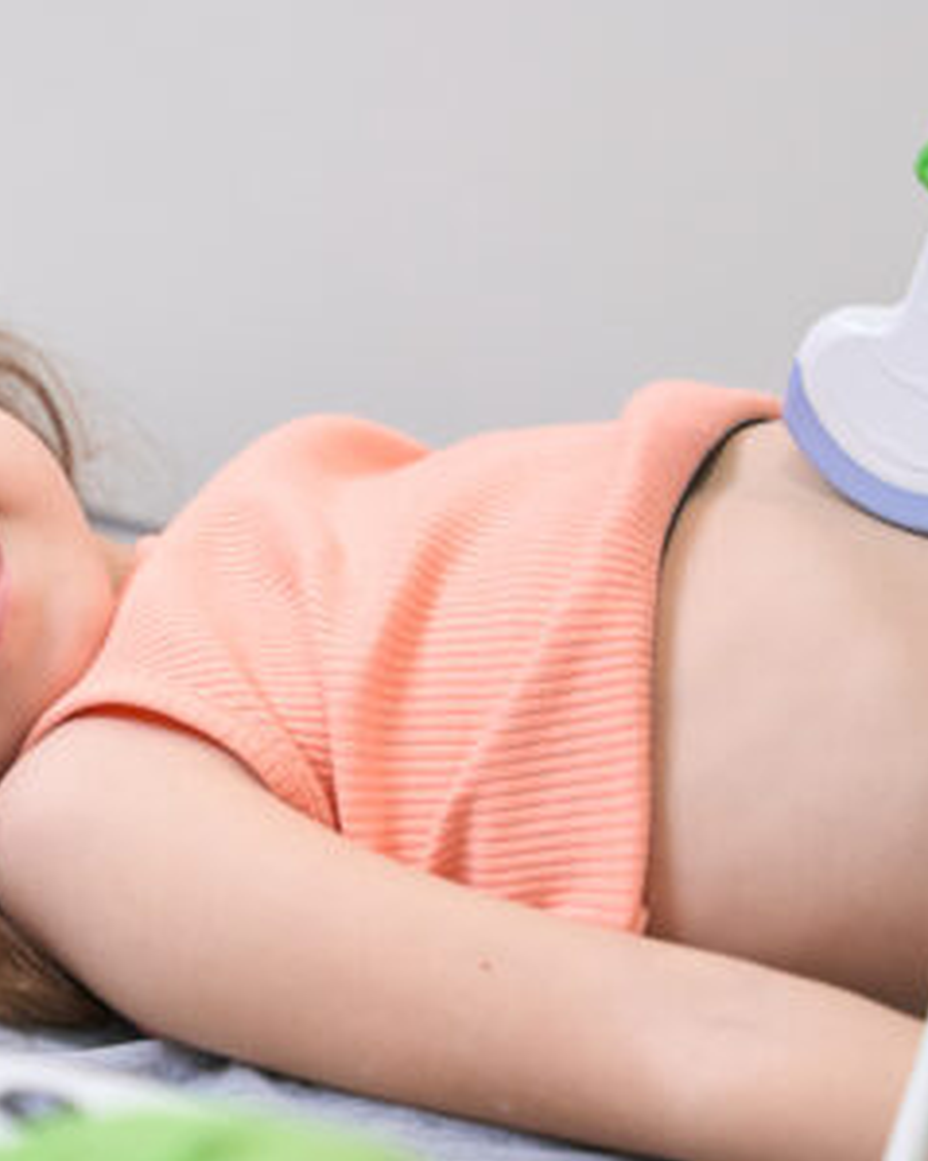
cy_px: 668
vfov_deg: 12.6
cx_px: -144
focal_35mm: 153
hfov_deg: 10.0
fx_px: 5246
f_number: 2.8
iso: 800
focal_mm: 63.3
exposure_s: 1/250
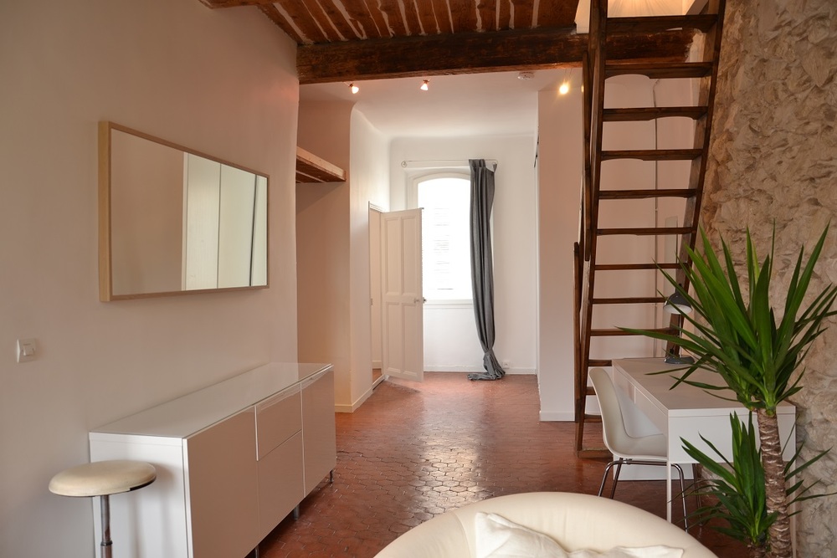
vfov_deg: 47.9
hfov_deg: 67.4
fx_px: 628
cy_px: 279
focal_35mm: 27
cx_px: 418
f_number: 3.5
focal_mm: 18
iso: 100
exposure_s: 1/6
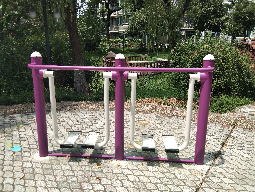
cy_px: 96
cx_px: 128
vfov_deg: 45.4
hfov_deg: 58.4
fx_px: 228
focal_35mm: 31
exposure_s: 1/838
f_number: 2.2
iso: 50
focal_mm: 3.69
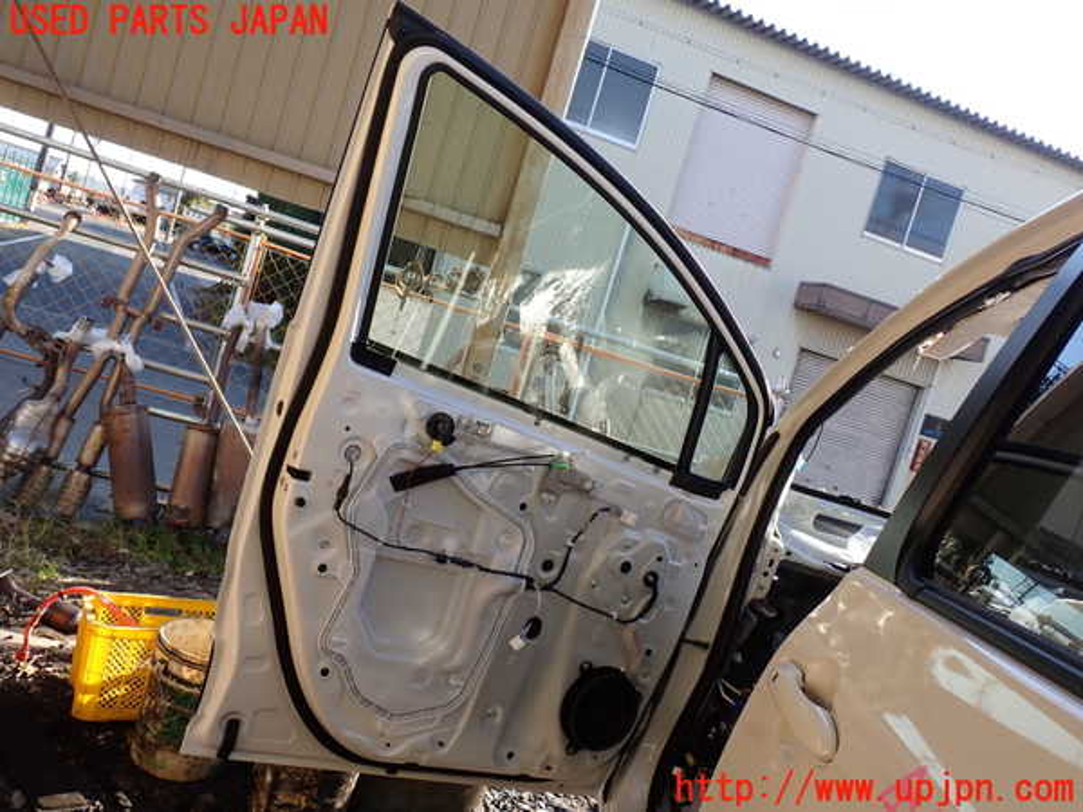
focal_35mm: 30
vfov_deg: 46.8
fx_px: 939
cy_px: 406
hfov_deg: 60.0
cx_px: 542
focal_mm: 5.4
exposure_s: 1/250
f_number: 3.2
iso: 100
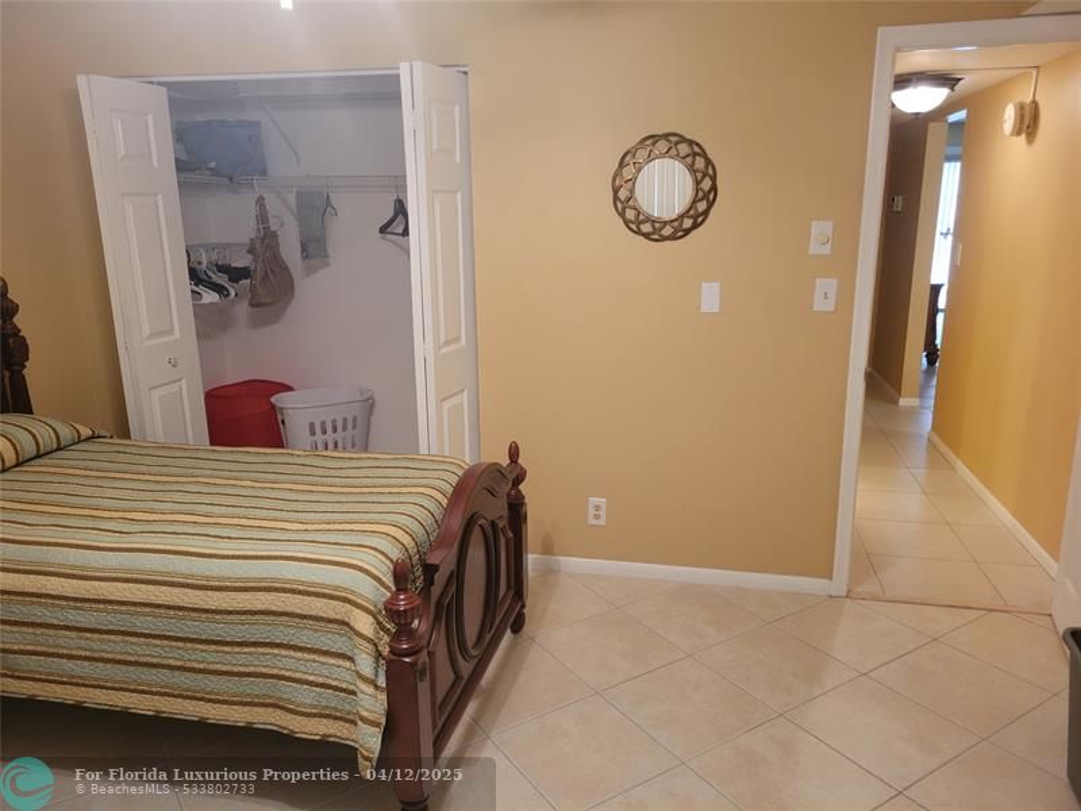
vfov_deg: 53.1
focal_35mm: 26
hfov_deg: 67.3
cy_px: 406
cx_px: 540
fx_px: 812
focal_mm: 5.4
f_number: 1.8
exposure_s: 1/40
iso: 200
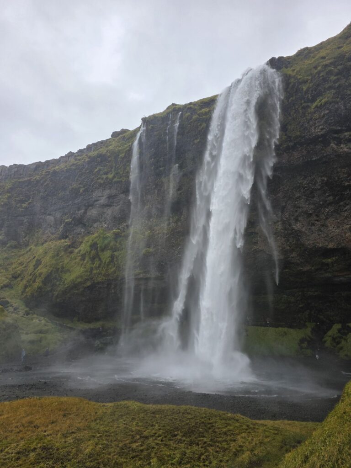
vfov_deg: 73.9
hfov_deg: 58.9
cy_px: 234
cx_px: 176
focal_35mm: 23
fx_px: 311
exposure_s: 1/359
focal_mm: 6.3
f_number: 1.7
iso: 40
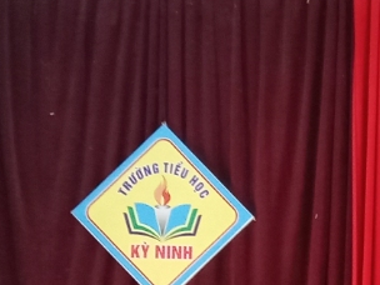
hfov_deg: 13.2
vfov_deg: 10.3
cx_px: 641
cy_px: 462
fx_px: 1515
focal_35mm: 138
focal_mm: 3.37
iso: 856
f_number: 2.2
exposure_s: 1/25
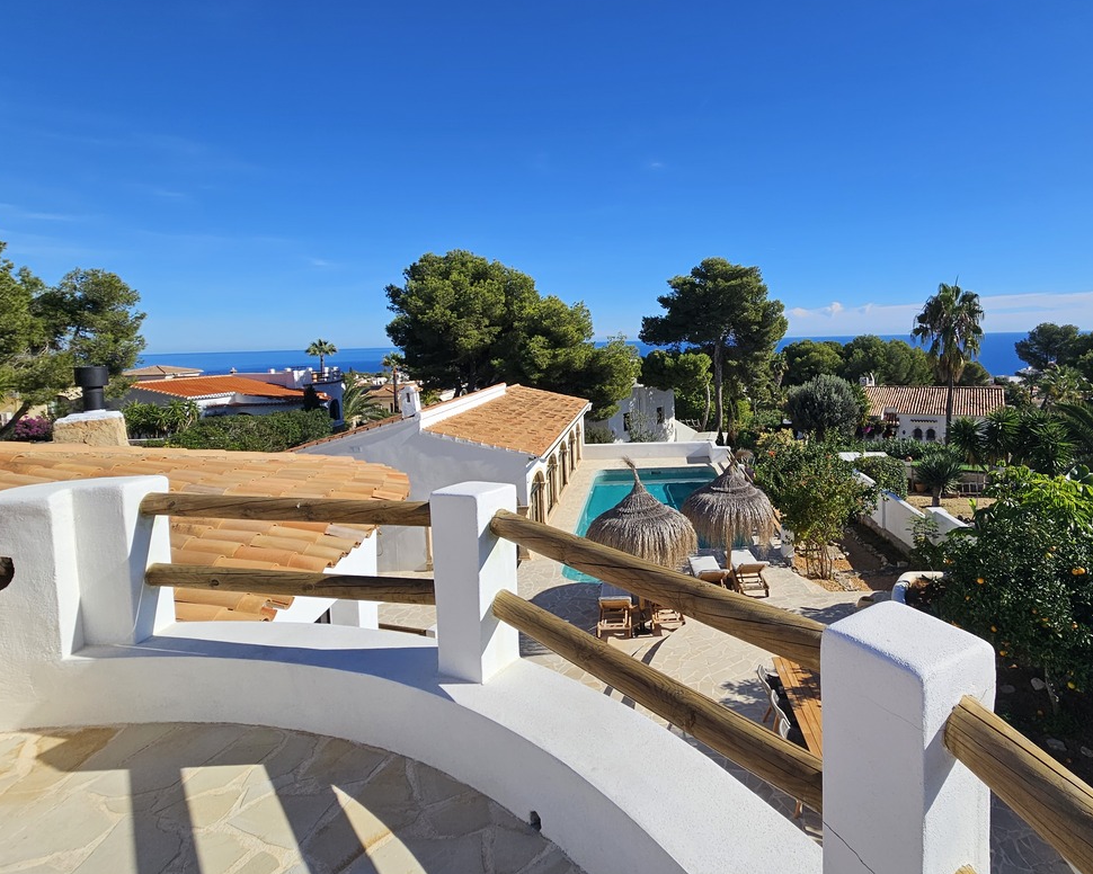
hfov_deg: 88.2
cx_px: 669
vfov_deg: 76.5
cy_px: 370
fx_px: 550
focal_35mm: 17
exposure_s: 1/3935
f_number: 2.2
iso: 50
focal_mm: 2.2
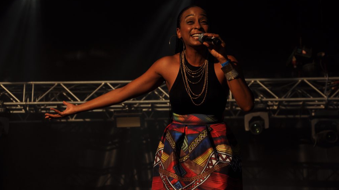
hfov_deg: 21.8
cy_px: 93
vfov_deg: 12.4
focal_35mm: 98
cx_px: 169
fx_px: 881
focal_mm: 62
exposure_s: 1/4000
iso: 200
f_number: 5.3
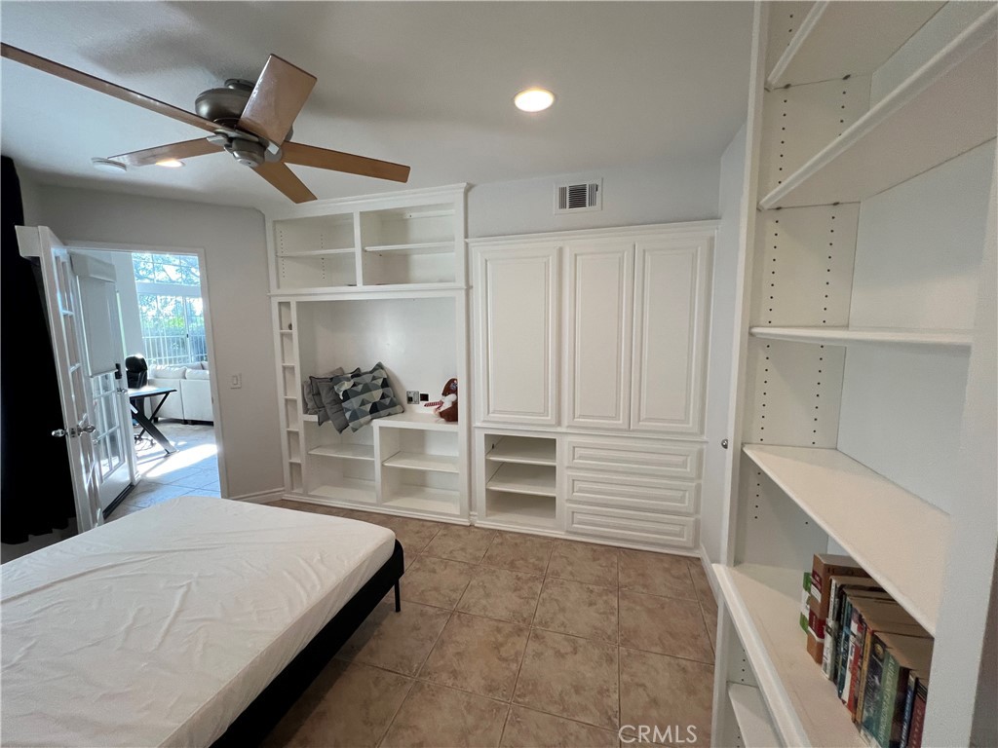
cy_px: 374
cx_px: 499
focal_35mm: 13
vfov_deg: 89.9
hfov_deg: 106.2
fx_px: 375
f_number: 1.8
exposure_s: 1/120
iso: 200
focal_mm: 1.57
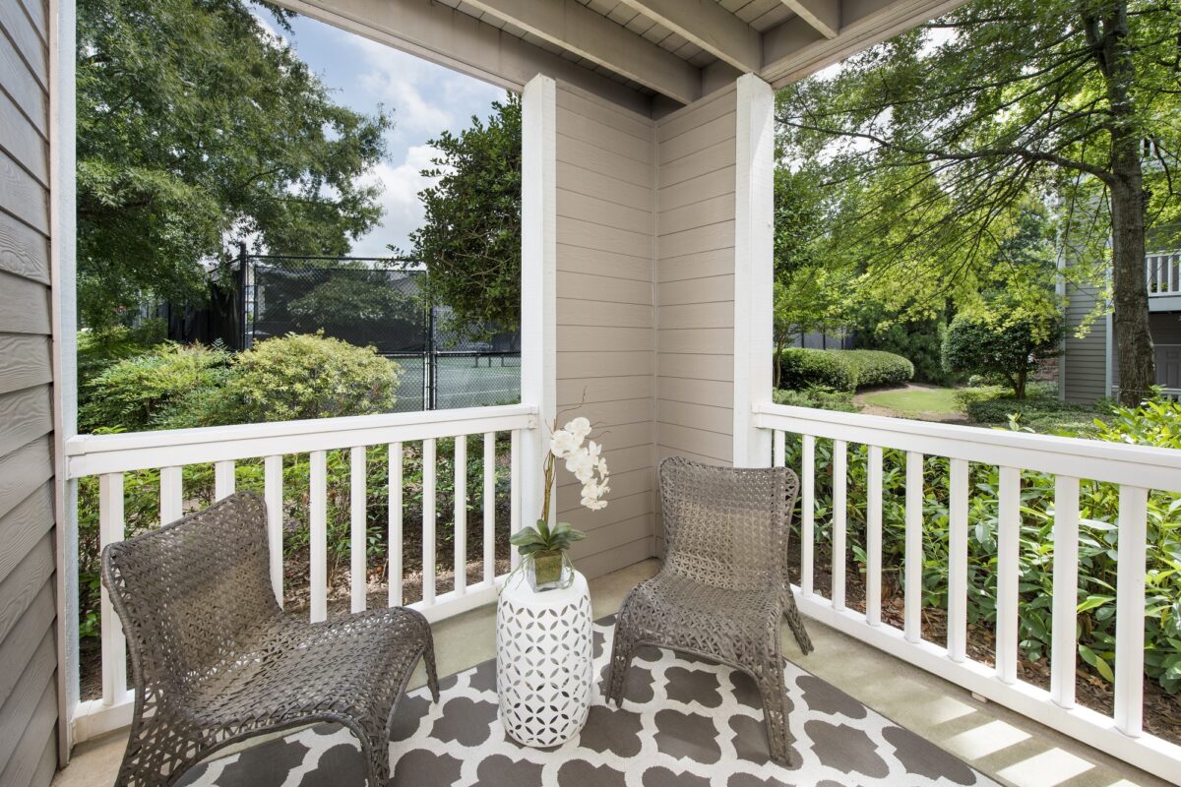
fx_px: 459
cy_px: 394
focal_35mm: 14
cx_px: 590
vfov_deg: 81.2
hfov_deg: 104.3
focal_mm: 14
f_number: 10
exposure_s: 1/50
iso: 125
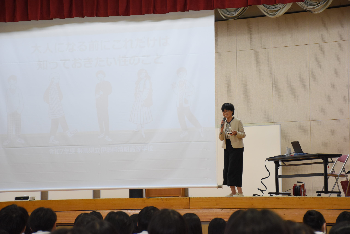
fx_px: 1021
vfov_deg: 13.0
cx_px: 175
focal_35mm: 105
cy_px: 117
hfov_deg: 19.5
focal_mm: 70
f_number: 5
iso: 1250
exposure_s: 1/125
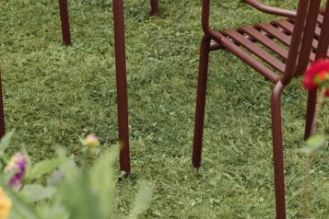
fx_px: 2230
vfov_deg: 5.6
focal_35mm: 244
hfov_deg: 8.4
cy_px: -54
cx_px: 257
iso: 500
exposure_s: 1/250
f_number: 5.6
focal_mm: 85
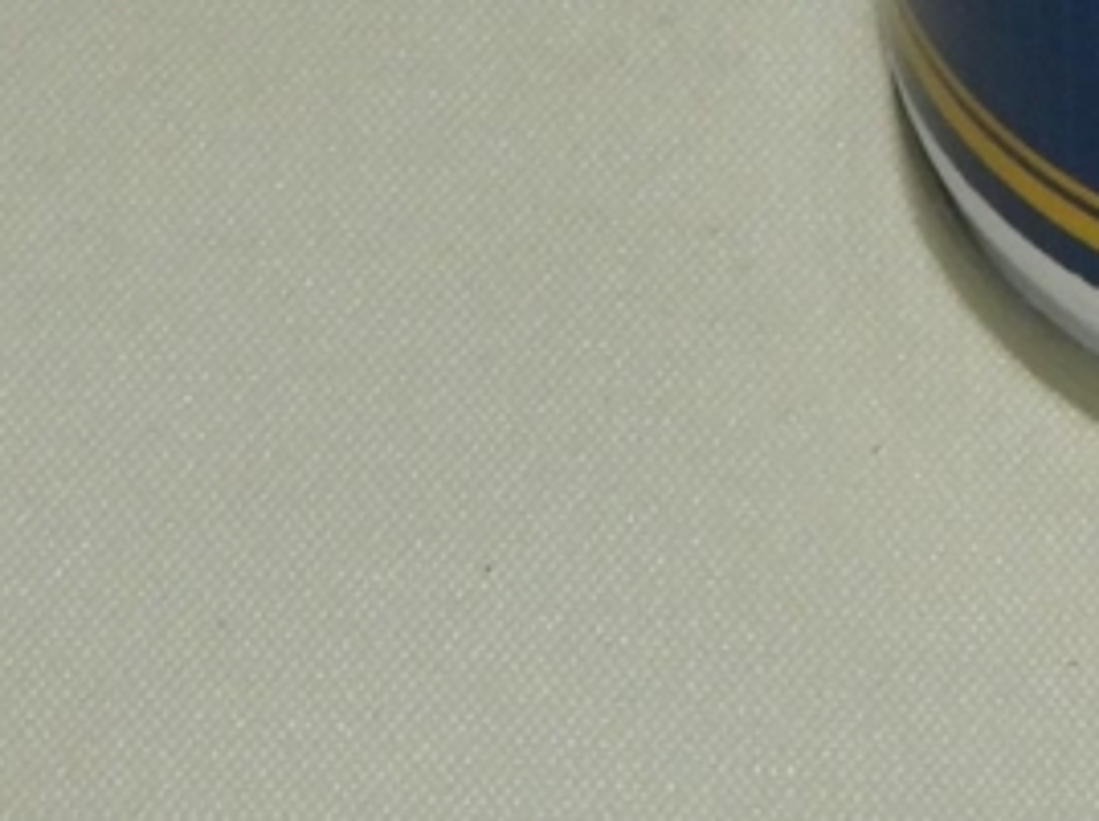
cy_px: -1189
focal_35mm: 563
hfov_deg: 3.5
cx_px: 1606
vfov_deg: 2.6
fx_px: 17850
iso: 200
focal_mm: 18.8
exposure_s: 1/60
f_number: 4.8
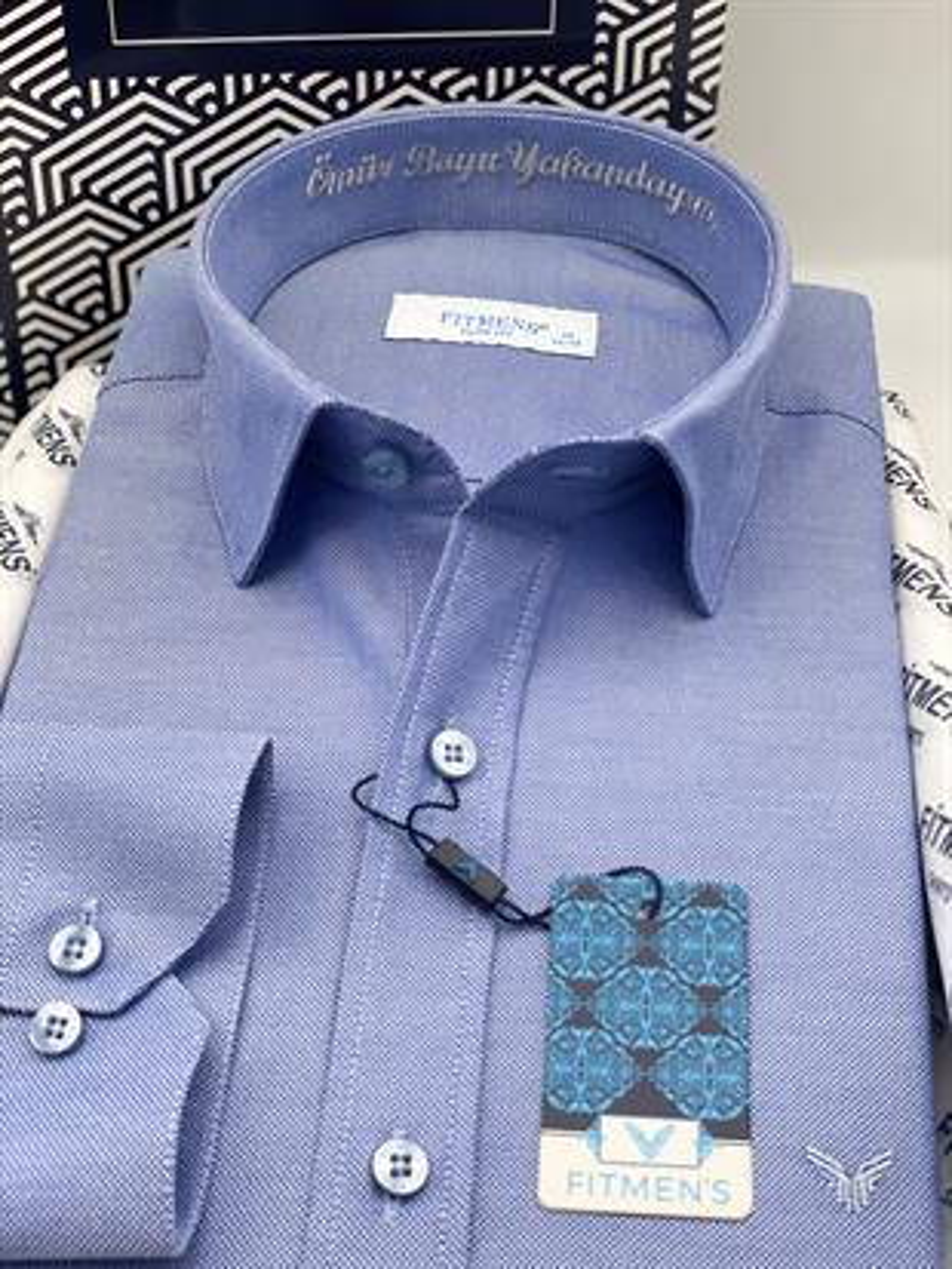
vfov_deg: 36.8
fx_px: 1906
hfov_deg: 28.0
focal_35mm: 52
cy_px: 634
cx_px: 476
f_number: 2
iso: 40
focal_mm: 6
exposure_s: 1/122
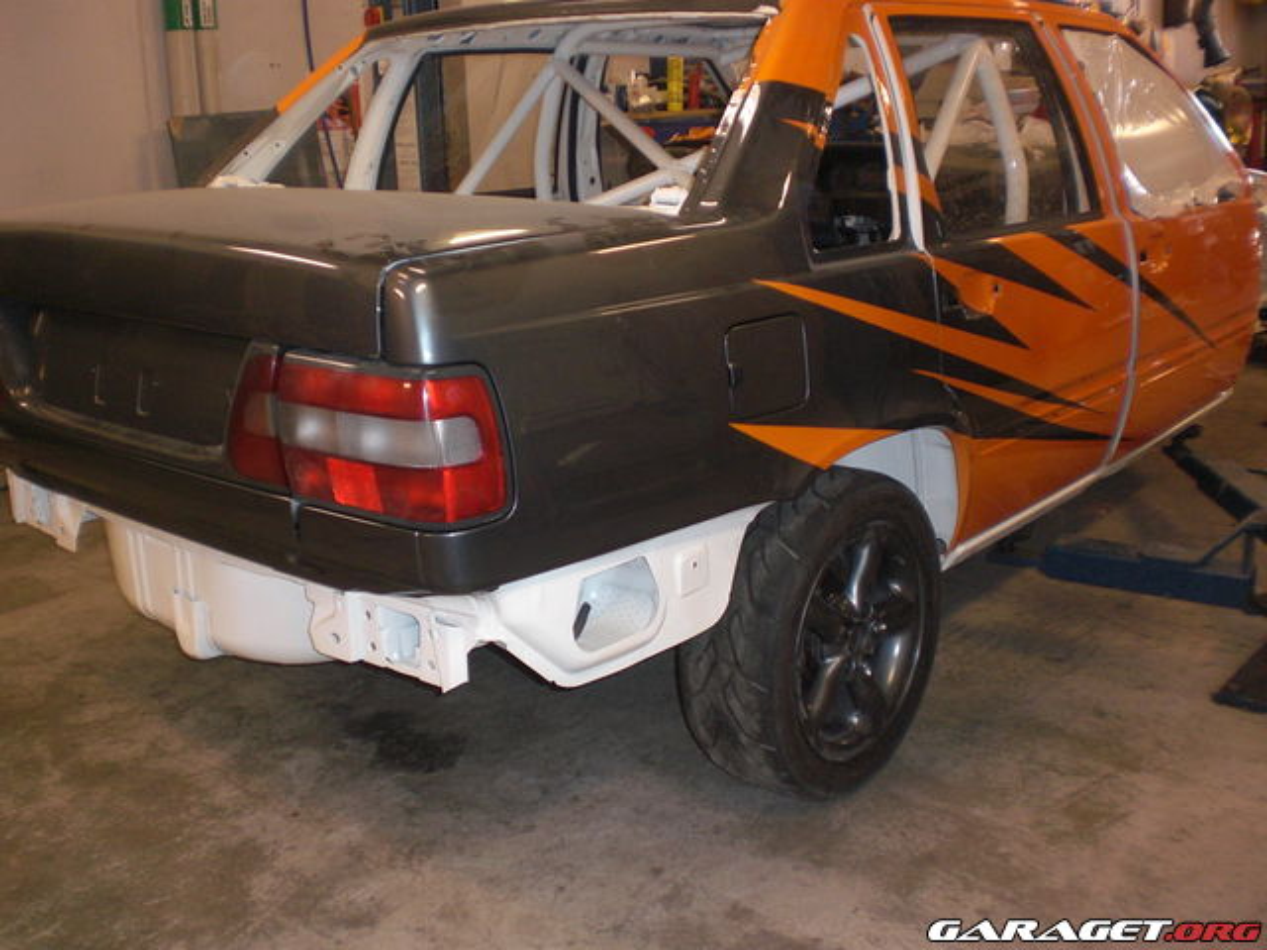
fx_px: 1318
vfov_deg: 39.7
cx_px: 634
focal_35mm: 36
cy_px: 475
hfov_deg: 51.4
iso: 200
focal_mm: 6.3
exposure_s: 1/60
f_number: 3.1
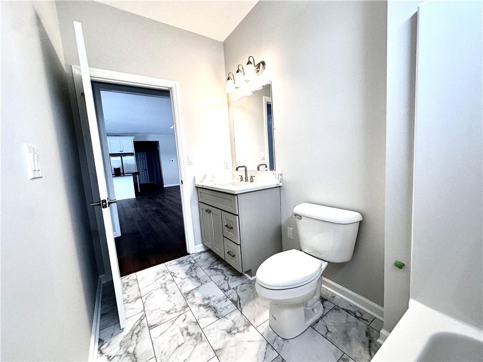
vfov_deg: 85.7
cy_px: 181
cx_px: 242
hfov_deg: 102.1
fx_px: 195
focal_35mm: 14
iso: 125
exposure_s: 1/120
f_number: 2.2
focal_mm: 2.22
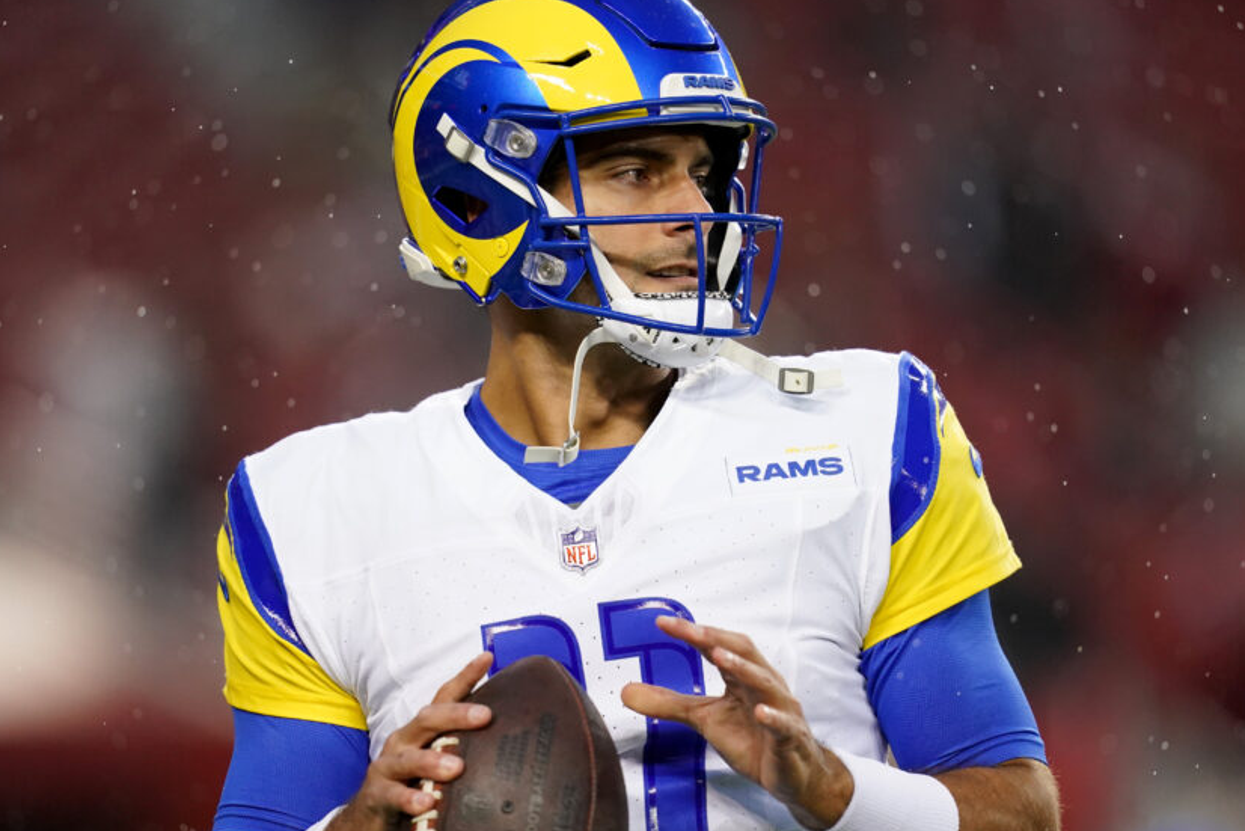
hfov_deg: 4.2
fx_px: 17155
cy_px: 458
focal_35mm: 496
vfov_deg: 2.8
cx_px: 612
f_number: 2.8
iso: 3200
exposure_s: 1/3200
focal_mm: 400
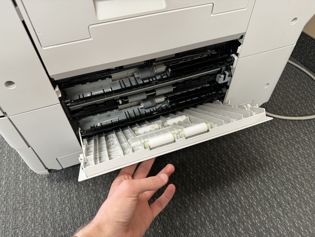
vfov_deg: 56.8
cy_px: 118
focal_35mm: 24
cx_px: 158
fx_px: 218
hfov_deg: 71.6
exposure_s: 1/60
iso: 200
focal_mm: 6.86
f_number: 1.78
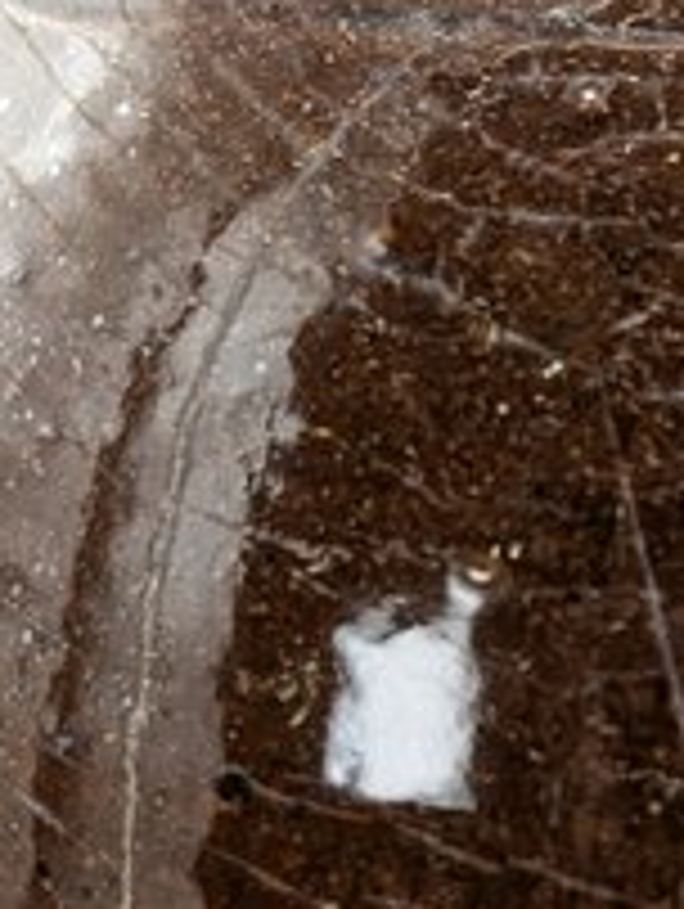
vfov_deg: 14.3
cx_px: 835
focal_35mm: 135
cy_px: 925
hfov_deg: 10.8
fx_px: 3549
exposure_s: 1/90
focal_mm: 6.9
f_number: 1.68
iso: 57
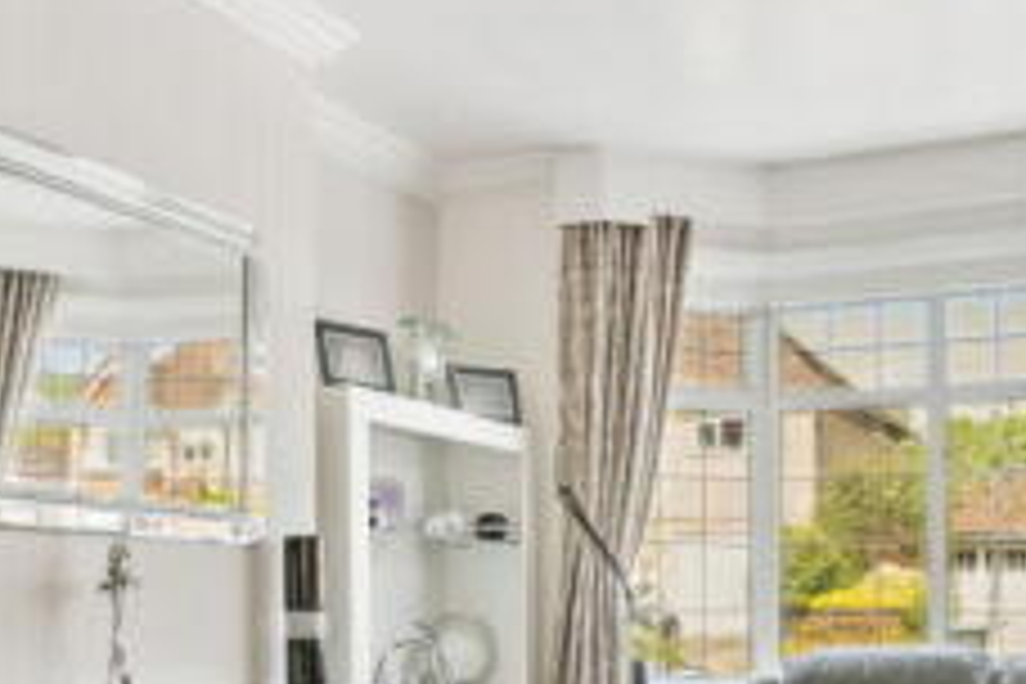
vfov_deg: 27.7
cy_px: 673
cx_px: 646
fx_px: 1311
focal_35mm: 46
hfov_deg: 42.4
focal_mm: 16
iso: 640
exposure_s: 1/80
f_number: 5.6
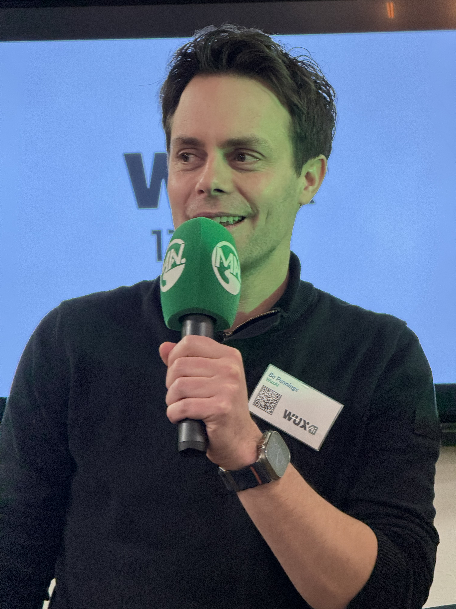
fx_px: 2108
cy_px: 304
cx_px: 228
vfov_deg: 16.4
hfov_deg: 12.3
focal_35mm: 120
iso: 200
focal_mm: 15.66
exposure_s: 1/100
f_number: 2.8
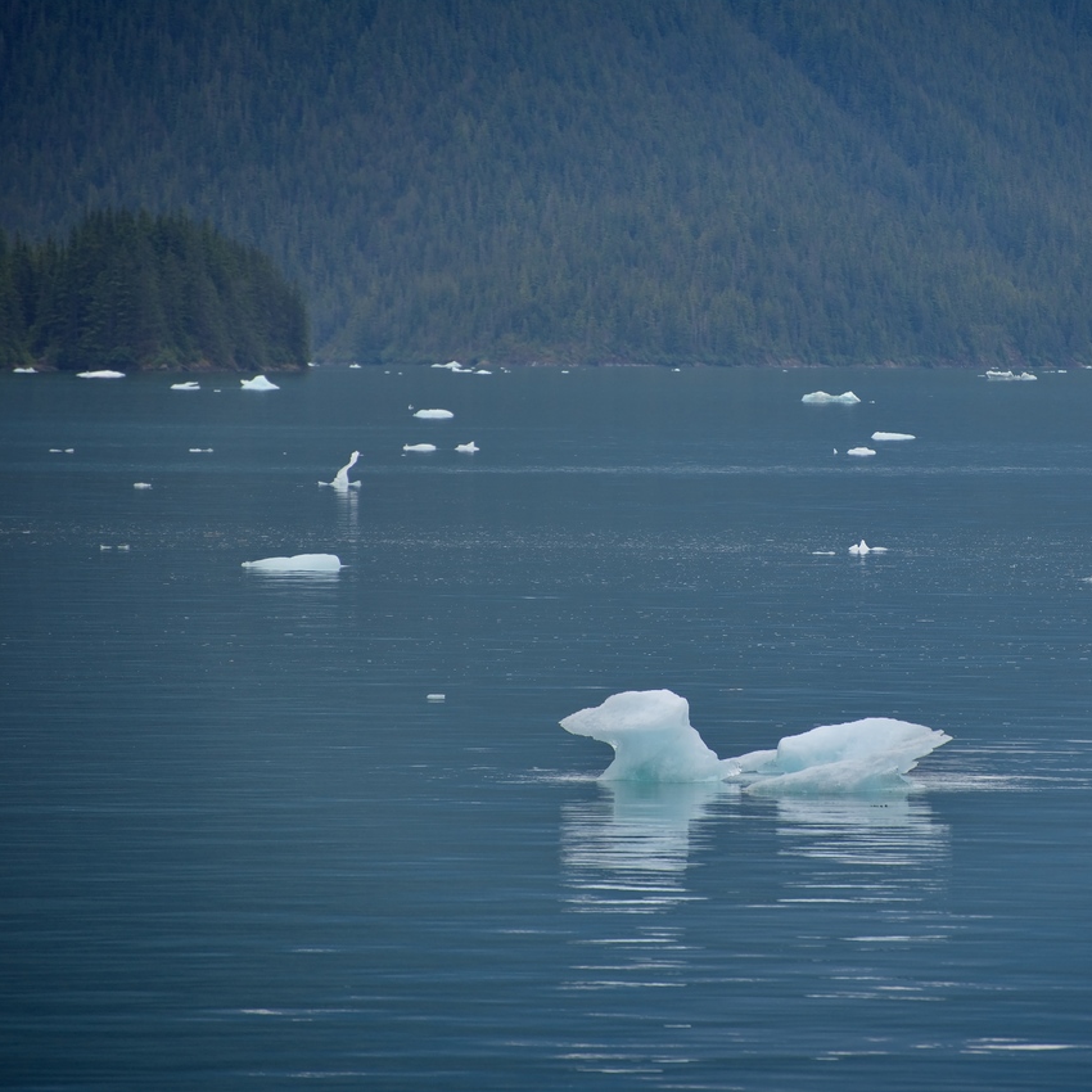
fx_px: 13705
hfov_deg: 4.6
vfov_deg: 4.6
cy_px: 546
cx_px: 768
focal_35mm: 384
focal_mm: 300
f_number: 5.6
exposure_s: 1/640
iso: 280
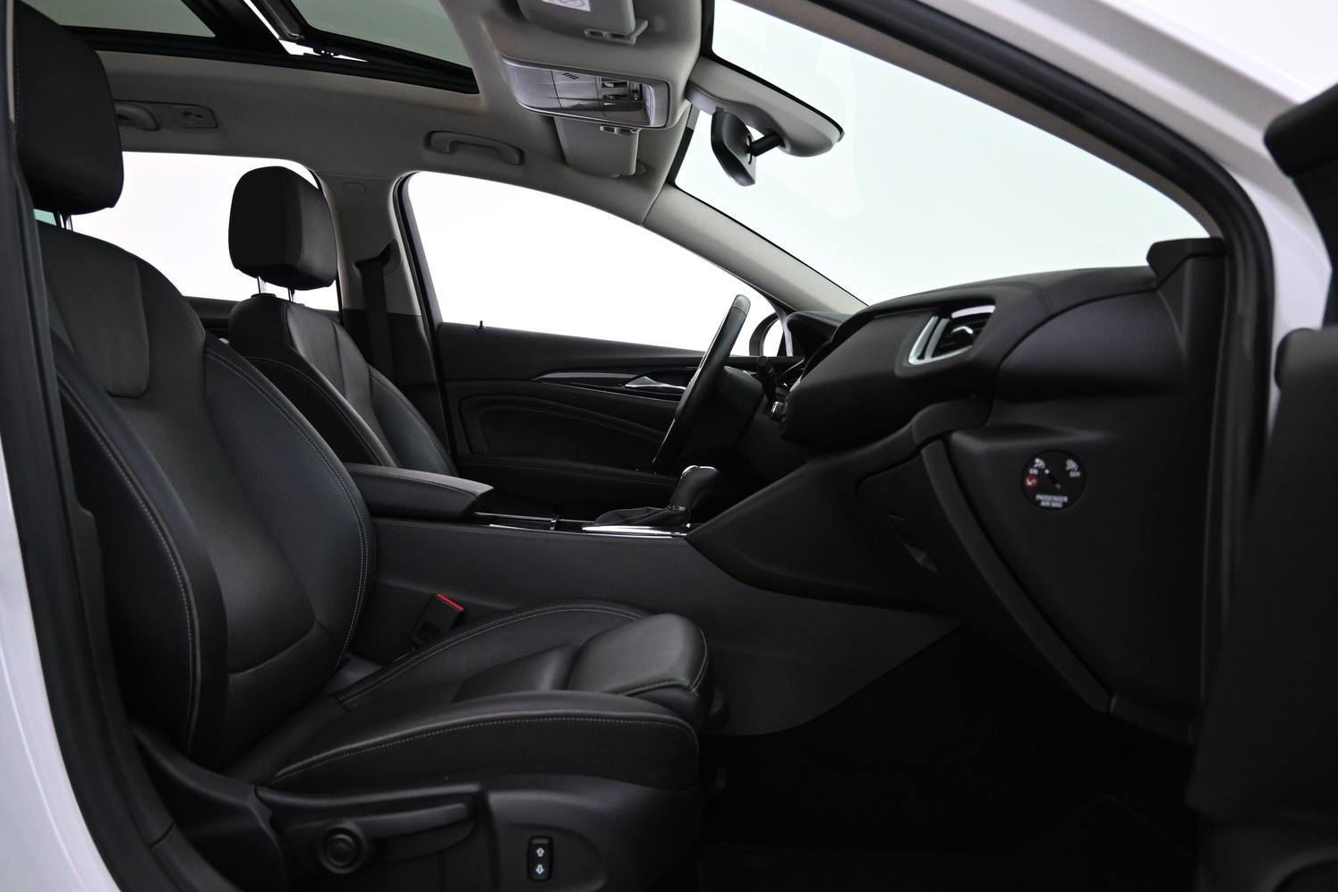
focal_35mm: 26
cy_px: 474
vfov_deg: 49.5
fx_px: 966
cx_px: 660
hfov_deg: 69.4
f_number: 3.5
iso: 1400
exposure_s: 1/25
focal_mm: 16
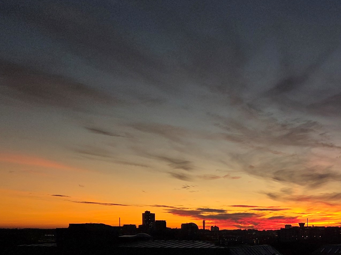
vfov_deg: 26.6
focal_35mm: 52
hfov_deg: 34.2
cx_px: 325
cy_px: 250
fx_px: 512
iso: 40
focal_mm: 5.4
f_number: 1.8
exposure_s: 1/180
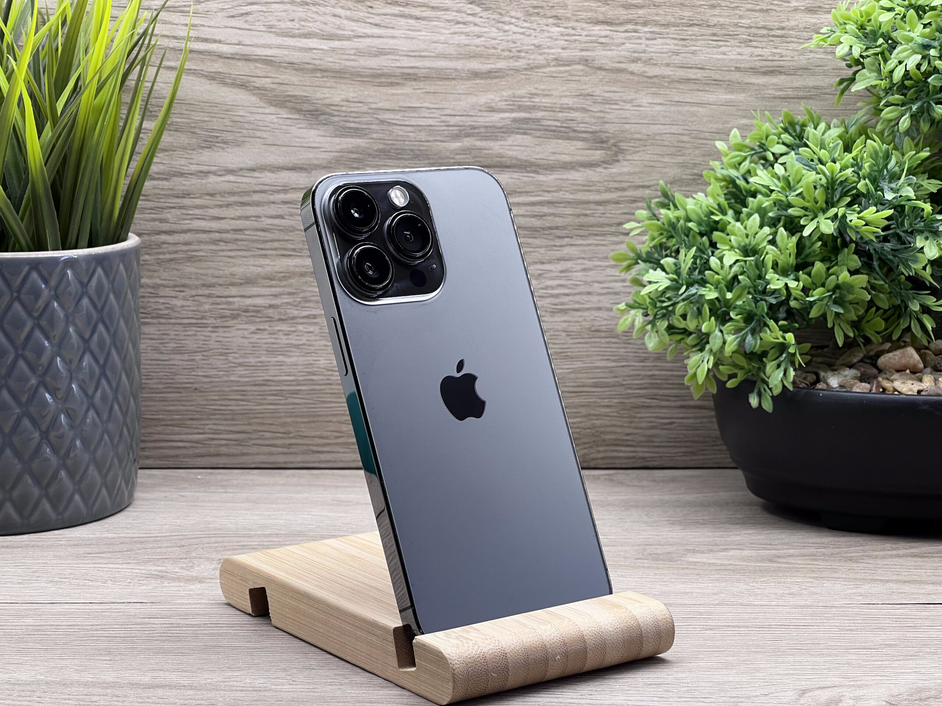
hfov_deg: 25.3
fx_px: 2095
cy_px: 353
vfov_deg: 19.1
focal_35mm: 77
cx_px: 471
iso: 80
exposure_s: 1/100
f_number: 2.8
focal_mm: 9
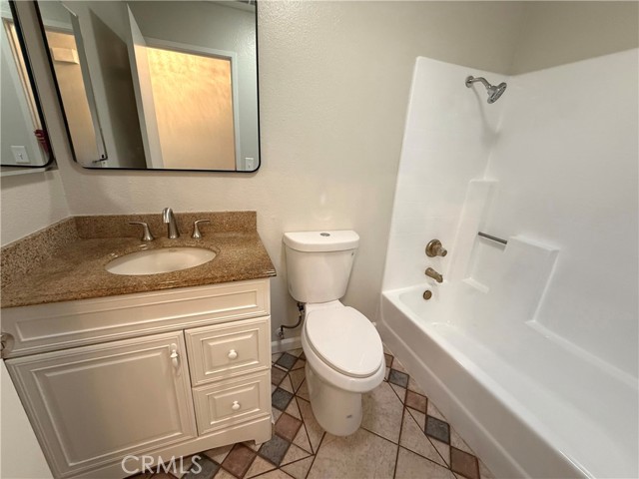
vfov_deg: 85.7
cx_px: 320
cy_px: 240
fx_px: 258
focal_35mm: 14
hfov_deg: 102.1
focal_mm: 2.22
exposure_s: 1/60
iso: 320
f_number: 2.2
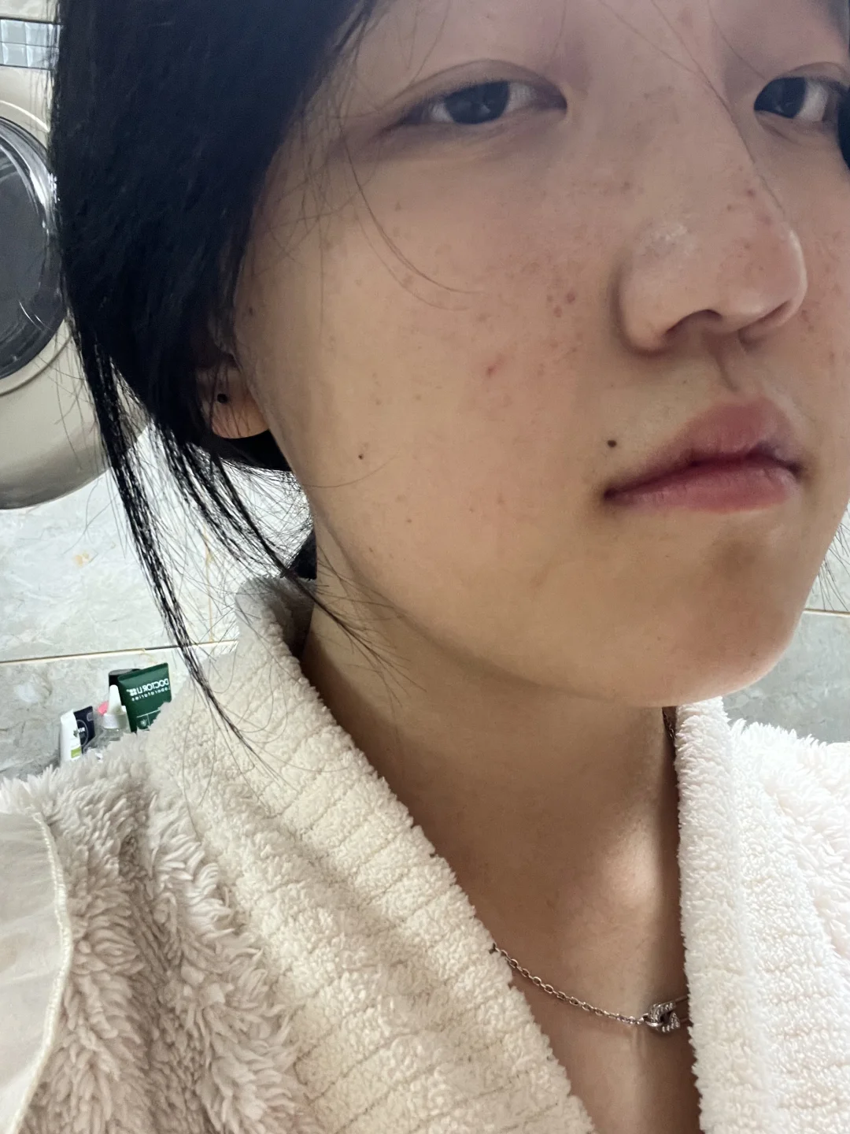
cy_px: 567
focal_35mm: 30
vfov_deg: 60.0
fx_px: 982
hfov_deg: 46.8
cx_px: 425
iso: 400
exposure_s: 1/25
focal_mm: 2.71
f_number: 2.2
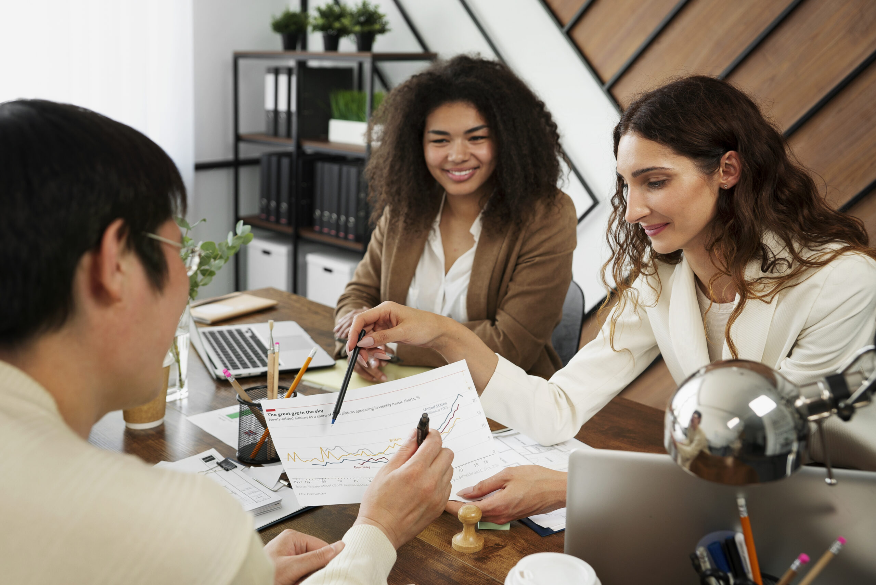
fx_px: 974
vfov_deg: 33.4
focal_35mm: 40
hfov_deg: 48.4
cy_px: 292
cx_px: 438
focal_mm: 40
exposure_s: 1/125
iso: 320
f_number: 4
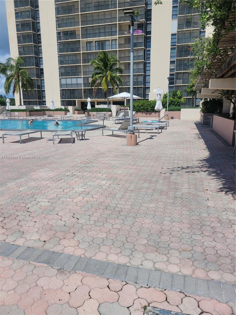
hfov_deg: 53.1
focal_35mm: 26
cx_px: 118
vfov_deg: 67.3
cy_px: 158
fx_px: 236
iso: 40
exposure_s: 1/5564
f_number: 1.8
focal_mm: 5.4
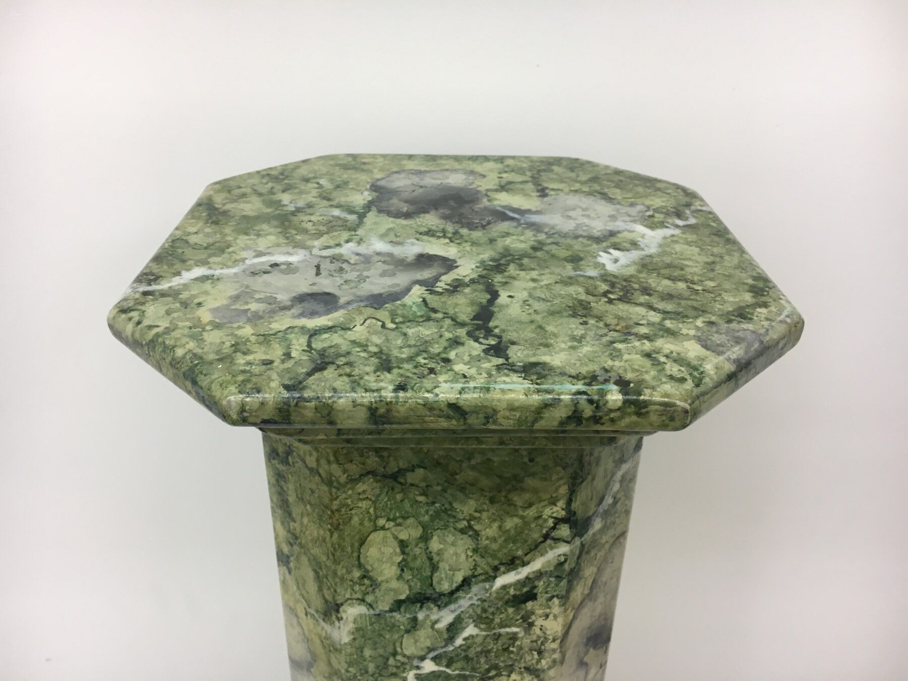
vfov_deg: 48.2
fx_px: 761
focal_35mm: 29
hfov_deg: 61.7
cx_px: 454
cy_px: 340
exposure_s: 1/33
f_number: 2.2
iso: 25
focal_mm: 4.15
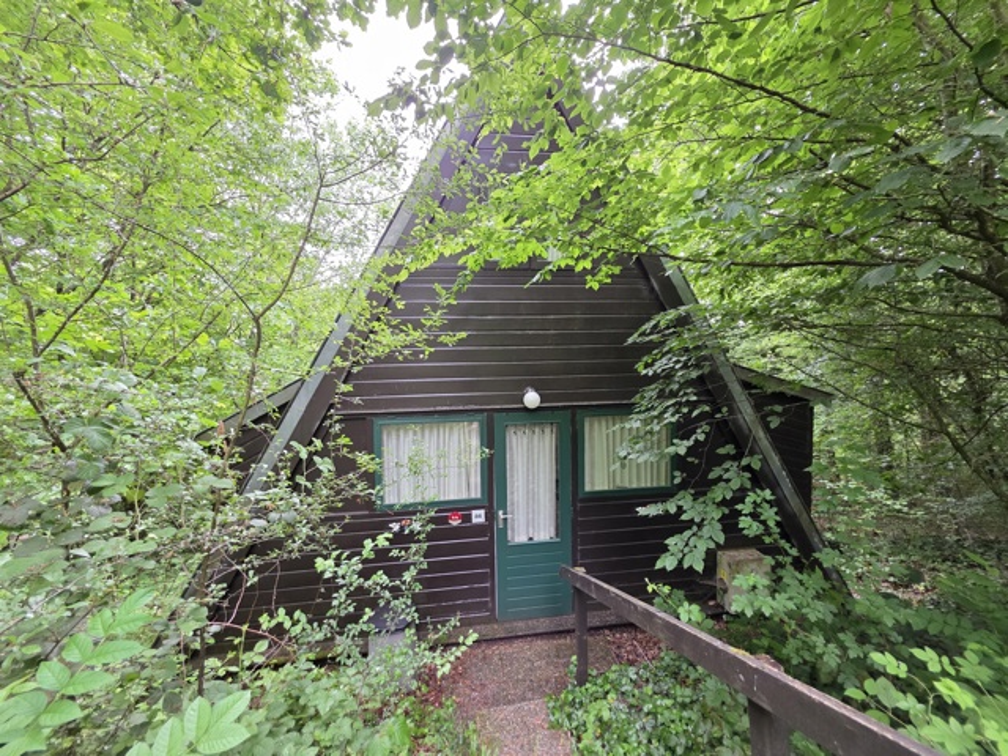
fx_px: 379
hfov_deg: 106.2
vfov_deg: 89.9
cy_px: 378
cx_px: 504
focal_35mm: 13
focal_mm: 2.2
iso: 200
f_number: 1.9
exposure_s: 1/100
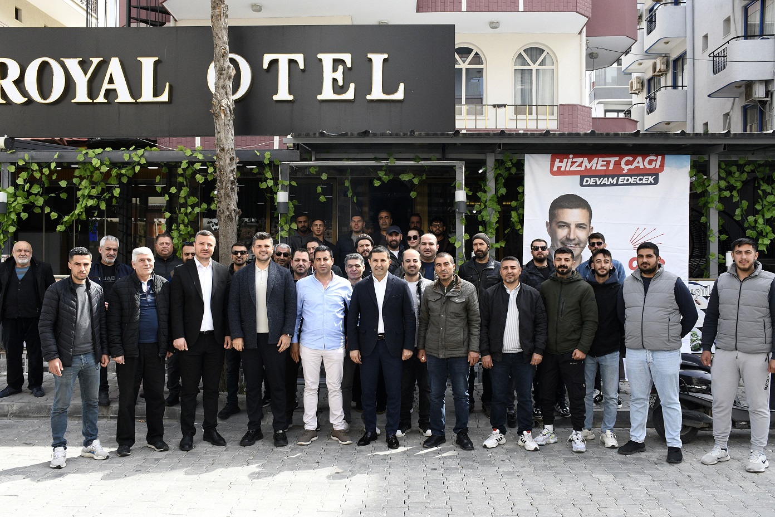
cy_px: 258
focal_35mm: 33
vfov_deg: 40.0
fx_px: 710
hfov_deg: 57.2
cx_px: 388
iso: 1000
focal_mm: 22
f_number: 11
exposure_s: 1/200
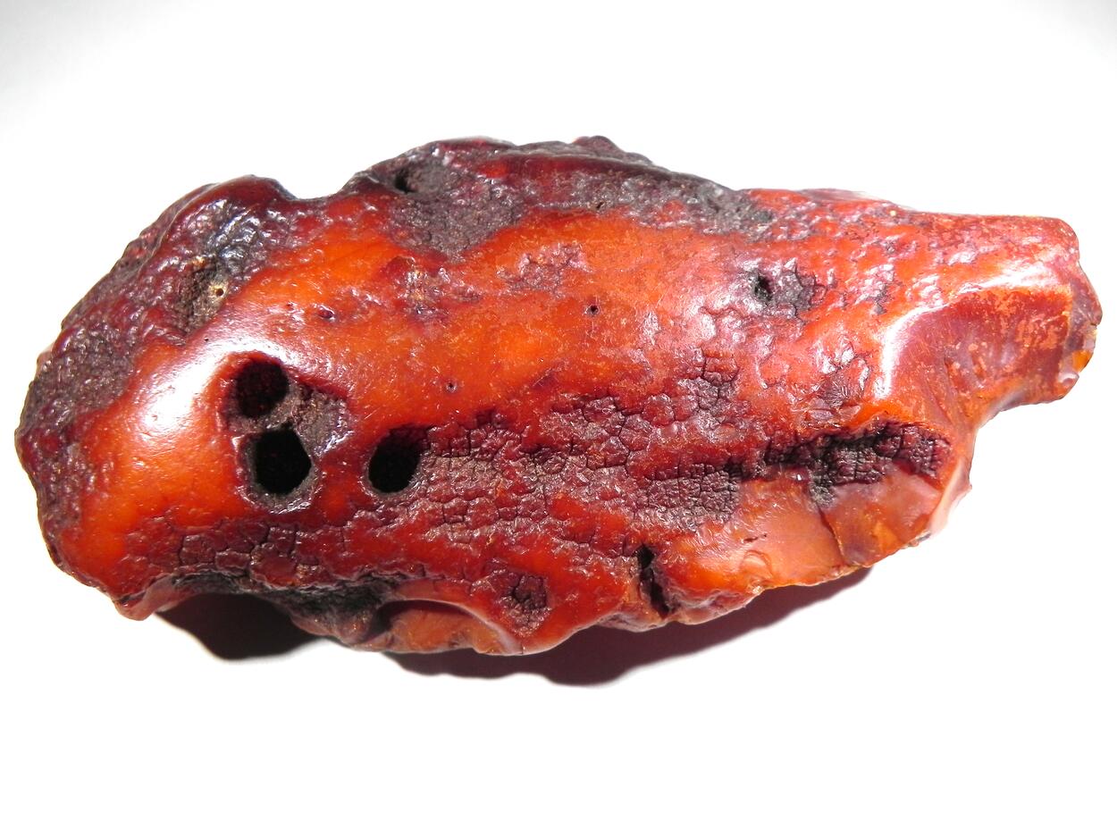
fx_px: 1194
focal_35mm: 37
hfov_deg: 50.1
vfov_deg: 38.7
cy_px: 419
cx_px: 558
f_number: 3.2
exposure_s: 1/138
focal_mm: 6.6
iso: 160
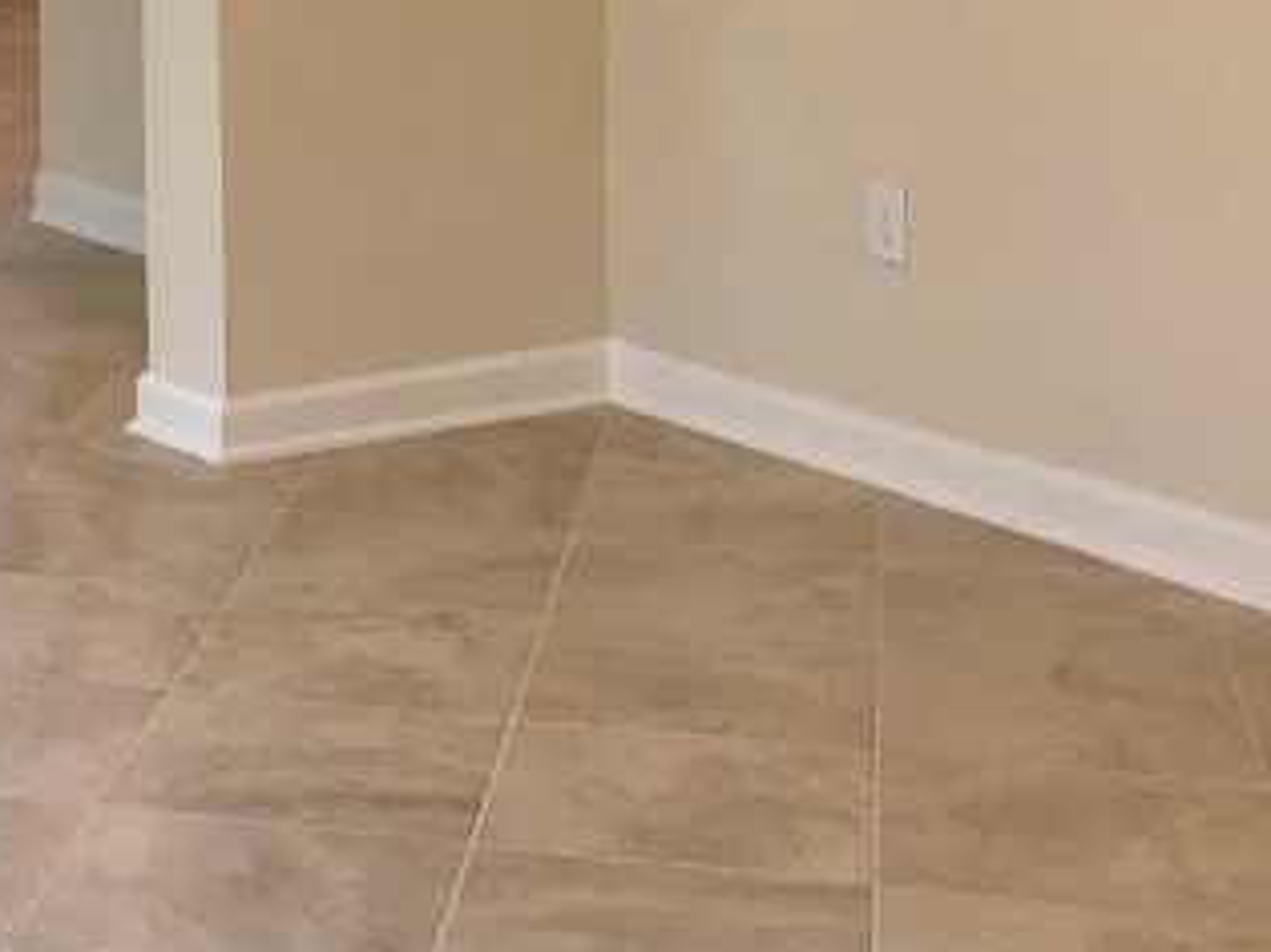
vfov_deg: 15.4
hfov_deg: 20.4
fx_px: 3340
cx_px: -182
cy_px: -294
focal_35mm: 91
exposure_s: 1/120
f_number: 1.8
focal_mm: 4
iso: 64
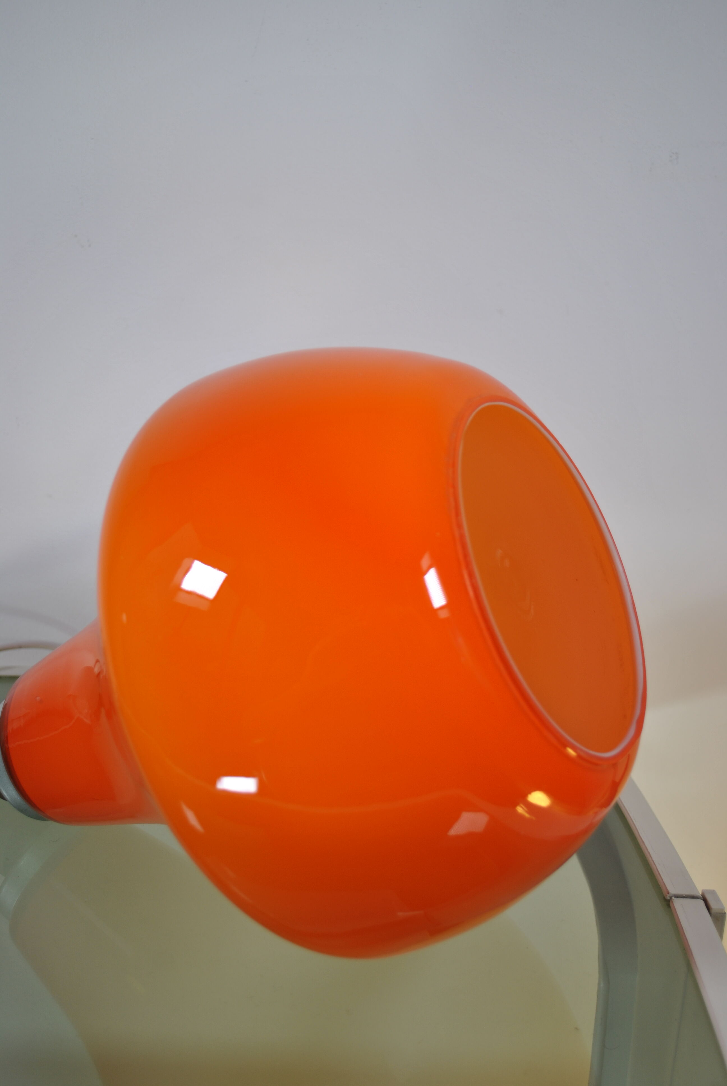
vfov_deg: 49.5
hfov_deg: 34.3
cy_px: 543
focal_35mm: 39
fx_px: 1178
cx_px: 364
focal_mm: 26
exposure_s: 1/100
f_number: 4.2
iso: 100
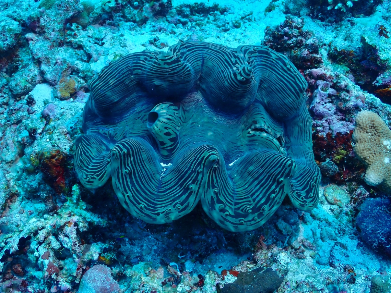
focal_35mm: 50
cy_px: 146
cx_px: 196
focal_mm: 9.01
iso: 200
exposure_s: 1/160
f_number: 4.5
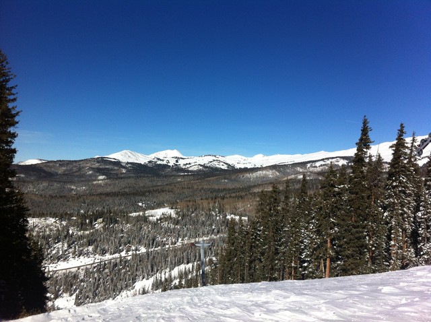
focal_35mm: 35
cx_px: 216
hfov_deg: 52.7
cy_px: 161
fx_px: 435
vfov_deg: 40.6
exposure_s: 1/3016
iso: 80
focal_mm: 3.85
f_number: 2.8
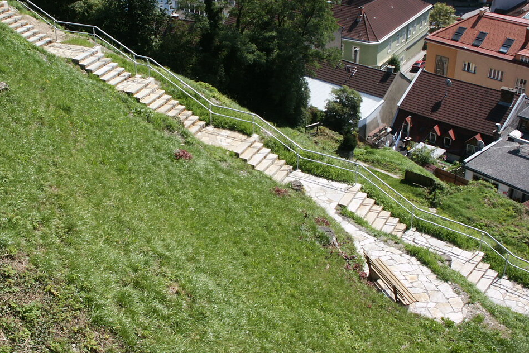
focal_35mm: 43
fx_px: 632
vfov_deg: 31.0
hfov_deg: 45.3
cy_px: 130
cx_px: 230
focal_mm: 7.18
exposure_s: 1/180
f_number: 6.7
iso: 64
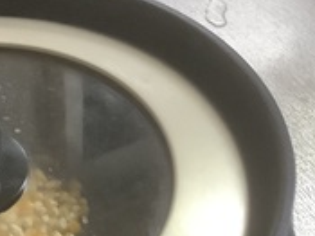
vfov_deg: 16.6
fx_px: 773
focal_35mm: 85
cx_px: 22
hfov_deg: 22.4
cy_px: 285
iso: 400
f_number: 2.4
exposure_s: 1/25
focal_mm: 3.3
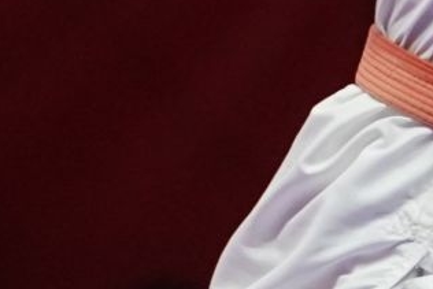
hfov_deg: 1.0
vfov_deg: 0.7
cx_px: 639
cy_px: -314
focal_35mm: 1970
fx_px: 23704
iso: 3200
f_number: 4
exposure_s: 1/1000
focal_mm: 231
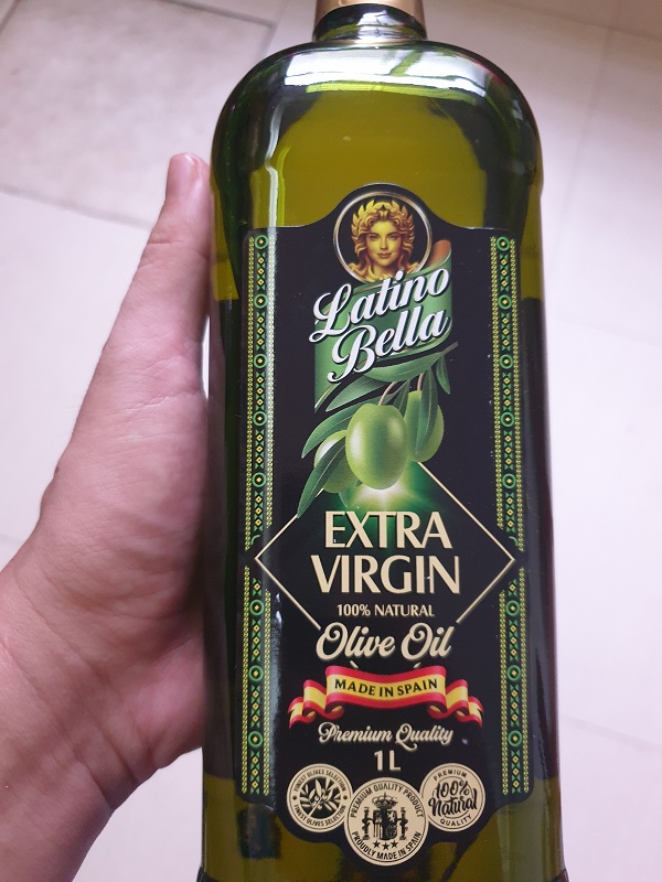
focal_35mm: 26
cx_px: 331
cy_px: 441
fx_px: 663
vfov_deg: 67.3
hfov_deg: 53.1
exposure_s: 1/22
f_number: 1.5
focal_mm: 4.3
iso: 250
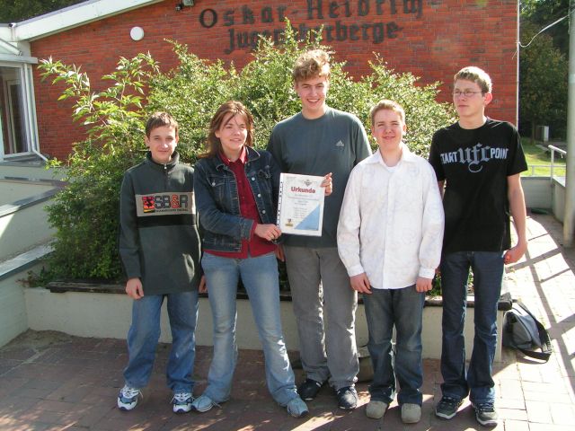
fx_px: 631
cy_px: 216
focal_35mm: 38
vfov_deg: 37.7
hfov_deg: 49.0
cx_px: 288
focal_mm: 5.8
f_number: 5.6
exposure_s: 1/250
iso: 50
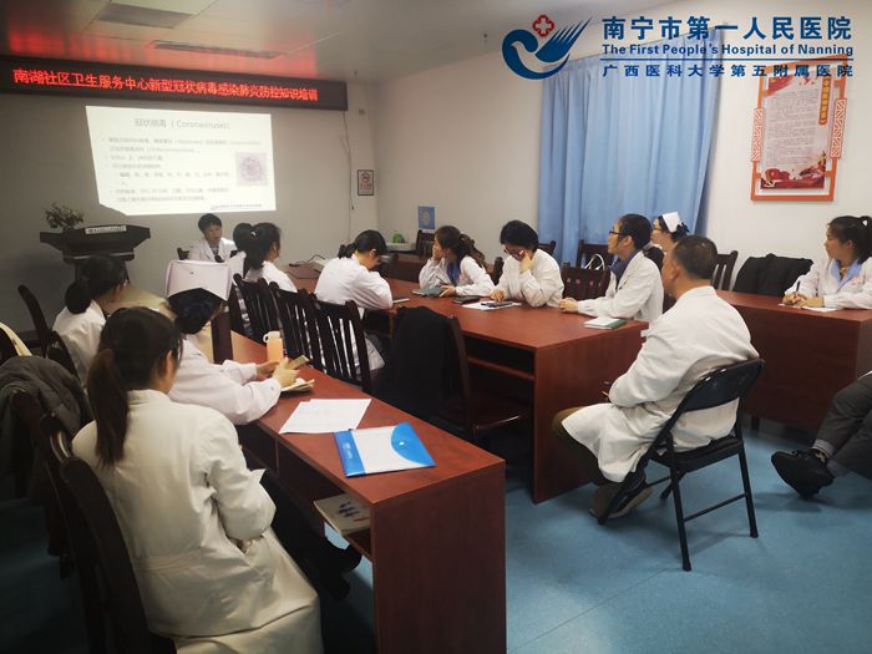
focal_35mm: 27
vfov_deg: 51.4
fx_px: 680
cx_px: 436
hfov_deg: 65.3
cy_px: 327
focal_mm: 3.95
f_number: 1.8
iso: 125
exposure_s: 1/50
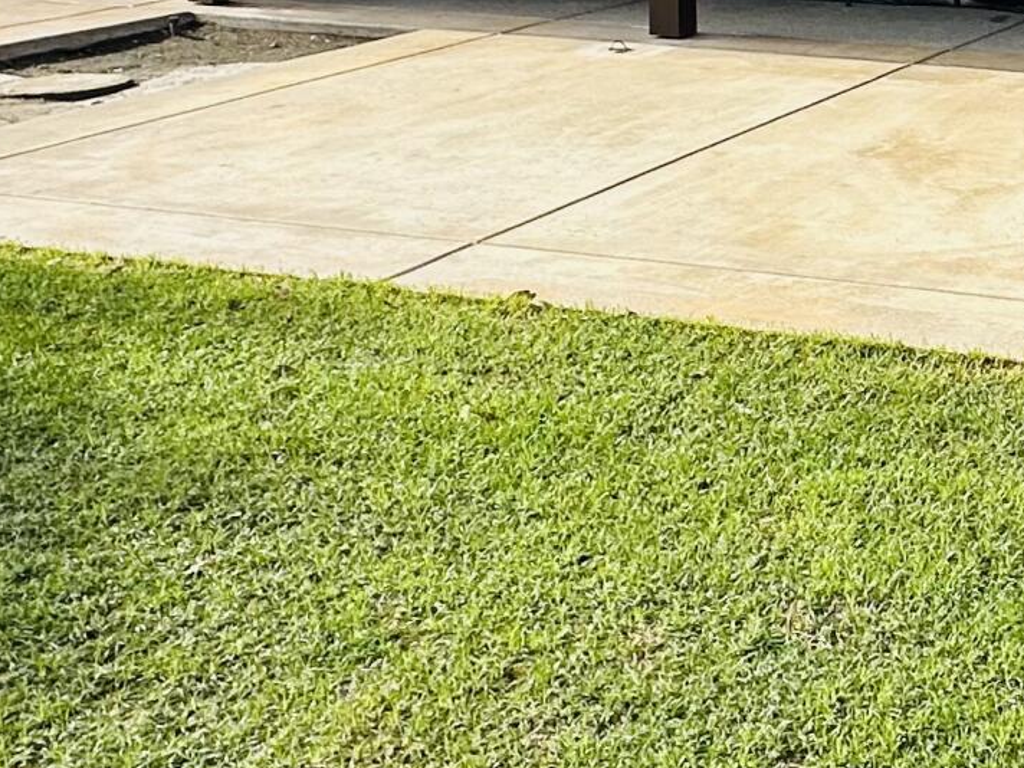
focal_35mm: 59
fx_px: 1745
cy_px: 6
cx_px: 1316
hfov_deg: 27.5
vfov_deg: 23.8
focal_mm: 2.22
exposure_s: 1/1159
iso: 40
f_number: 2.2
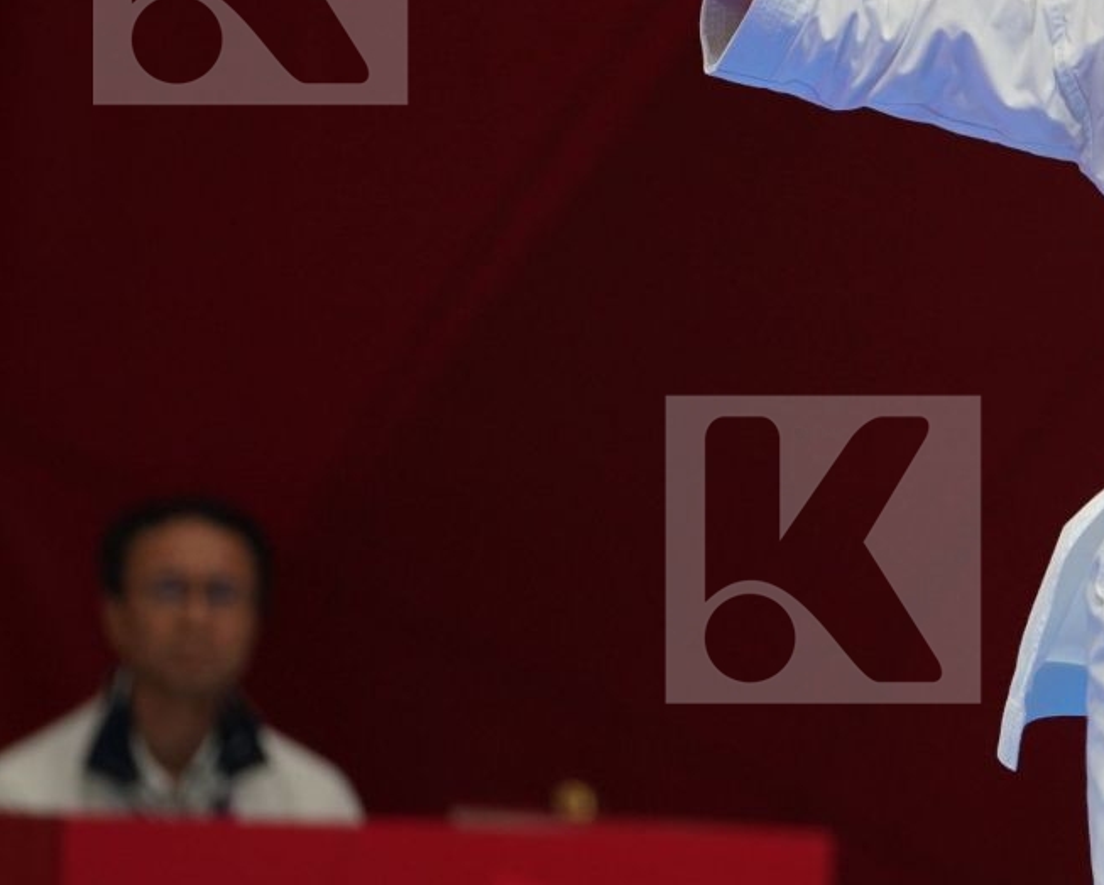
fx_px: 23667
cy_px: 550
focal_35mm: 724
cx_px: 1396
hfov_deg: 2.7
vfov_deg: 2.1
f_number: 4
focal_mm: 280
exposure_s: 1/500
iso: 1000
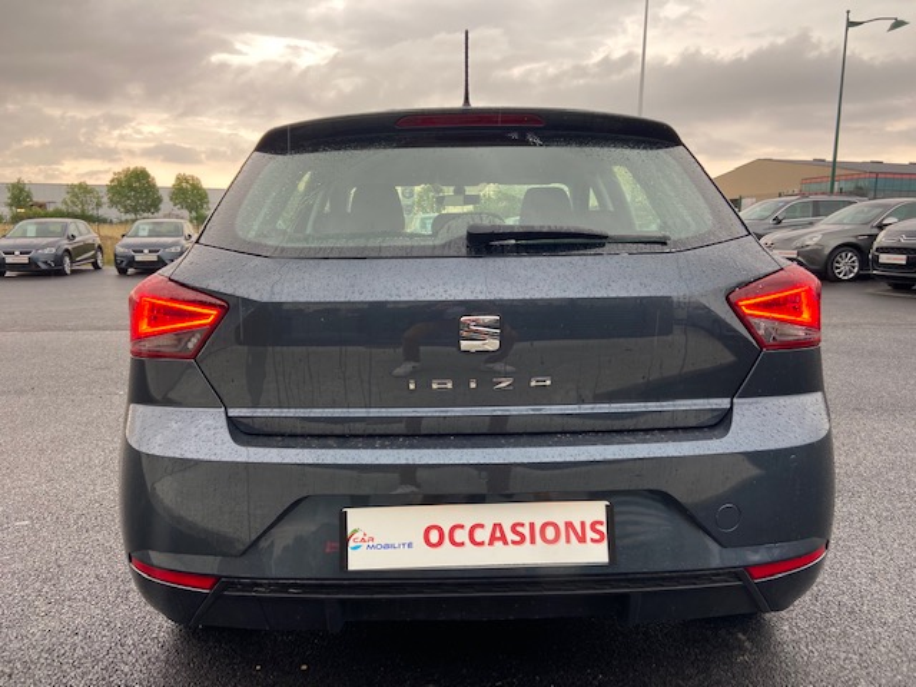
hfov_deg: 67.3
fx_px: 688
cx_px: 458
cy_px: 344
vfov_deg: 53.1
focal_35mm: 26
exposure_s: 1/122
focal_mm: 4.25
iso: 50
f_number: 1.8
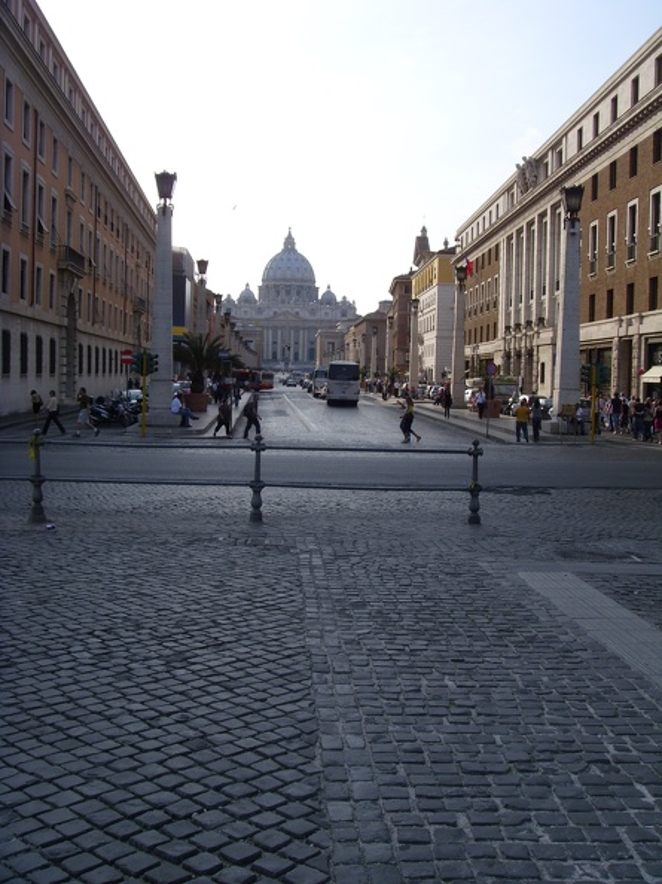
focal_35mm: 31
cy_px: 442
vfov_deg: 58.4
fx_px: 791
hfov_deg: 45.4
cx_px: 331
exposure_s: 1/201
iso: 50
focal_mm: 6.3
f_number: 6.3
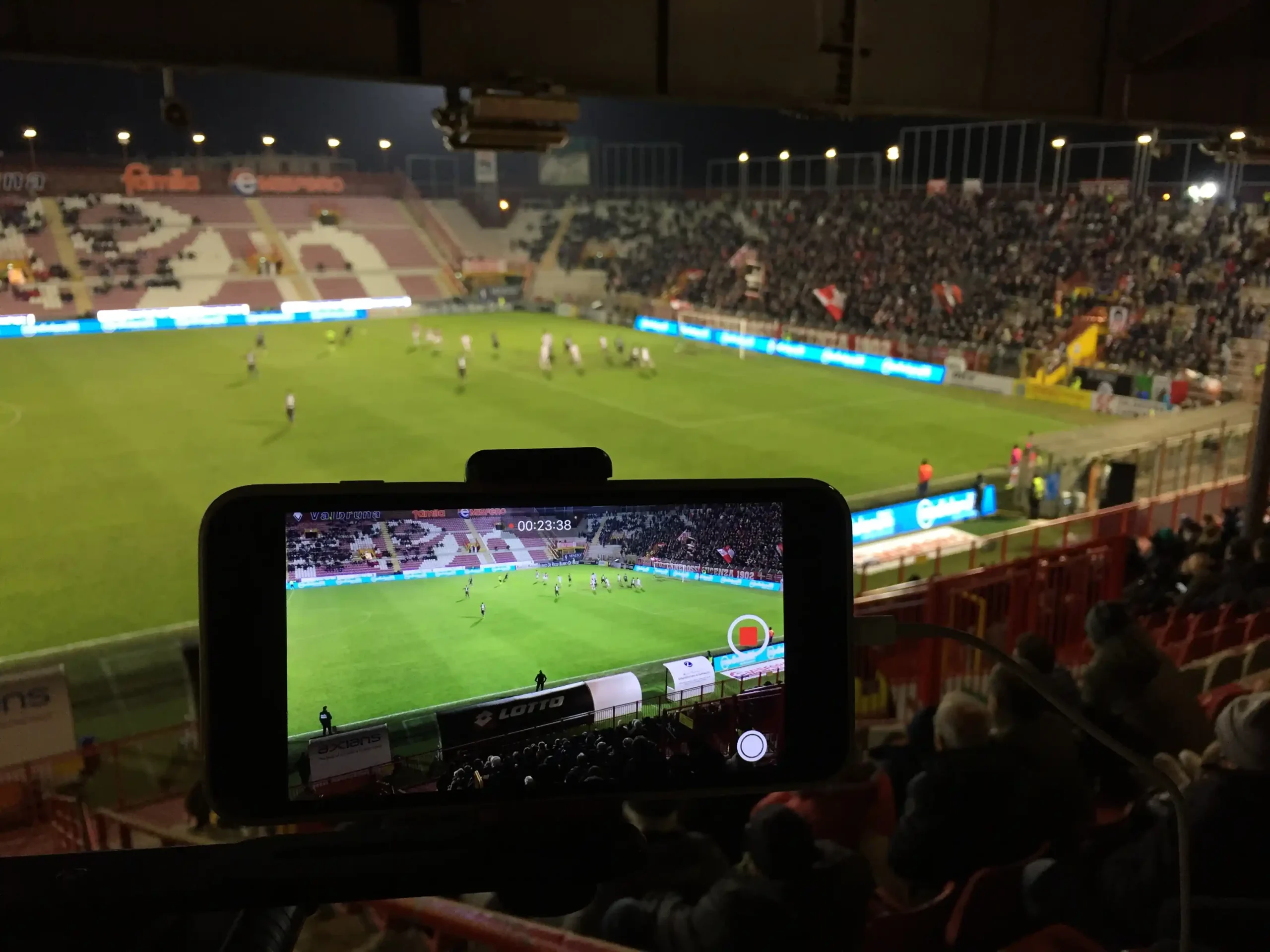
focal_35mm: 29
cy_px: 476
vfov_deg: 48.2
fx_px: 1064
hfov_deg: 61.7
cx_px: 635
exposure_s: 1/33
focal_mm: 4.15
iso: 64
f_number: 2.2
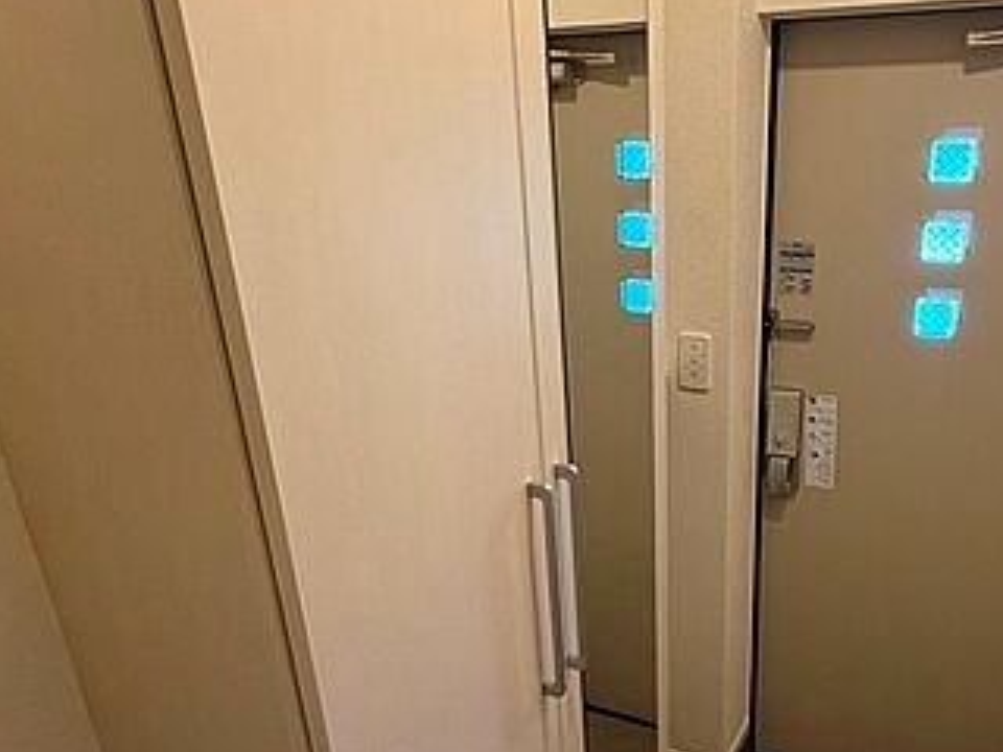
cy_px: 461
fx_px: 811
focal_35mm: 28
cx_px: 664
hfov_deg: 62.0
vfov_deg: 49.4
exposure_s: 1/120
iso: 500
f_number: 2.2
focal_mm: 2.22
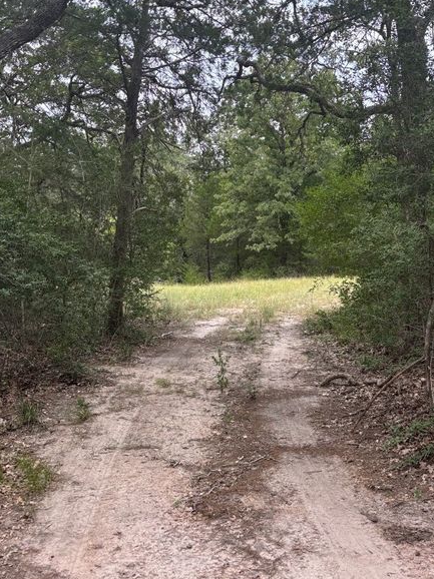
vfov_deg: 47.6
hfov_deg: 36.7
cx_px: 243
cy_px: 236
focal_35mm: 39
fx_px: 652
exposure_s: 1/574
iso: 50
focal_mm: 5.96
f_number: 1.6
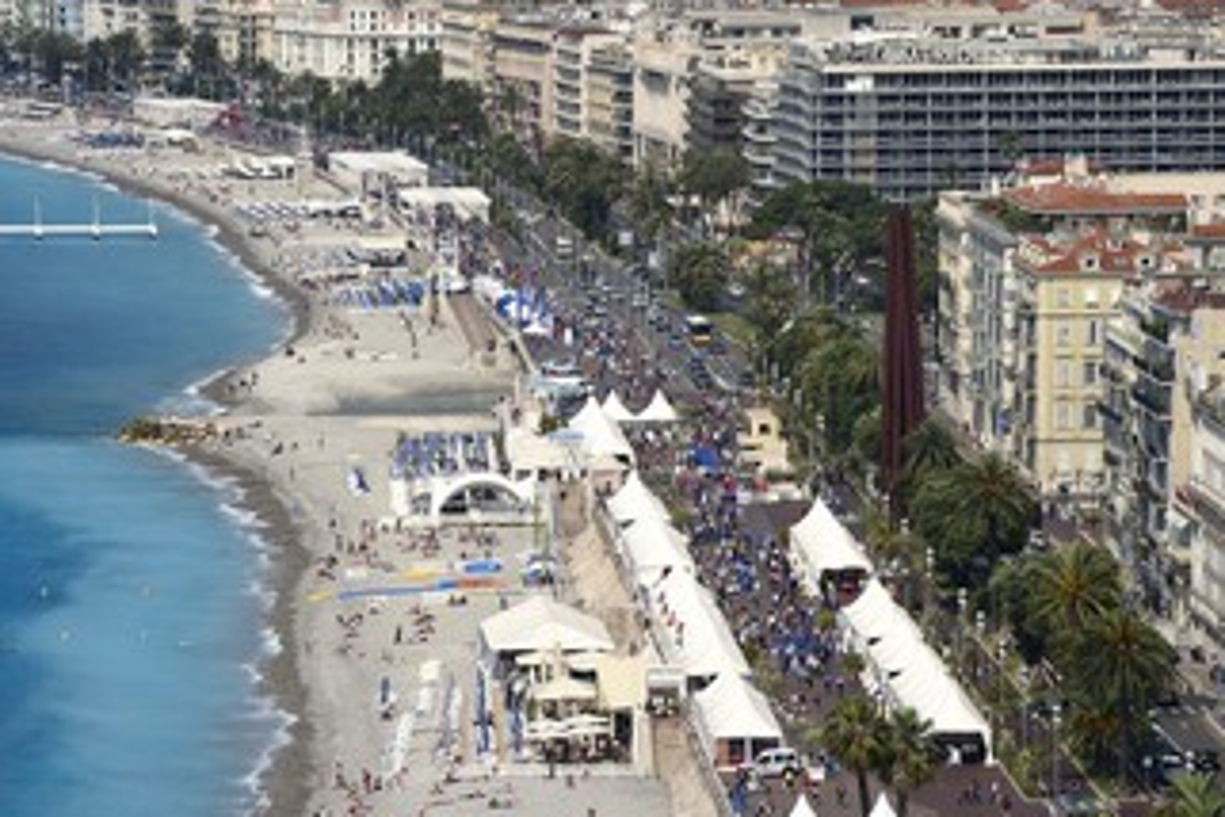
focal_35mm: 216
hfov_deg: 9.5
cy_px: 363
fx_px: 7349
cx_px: 553
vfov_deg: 6.4
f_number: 16
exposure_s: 1/250
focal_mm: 165
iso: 200
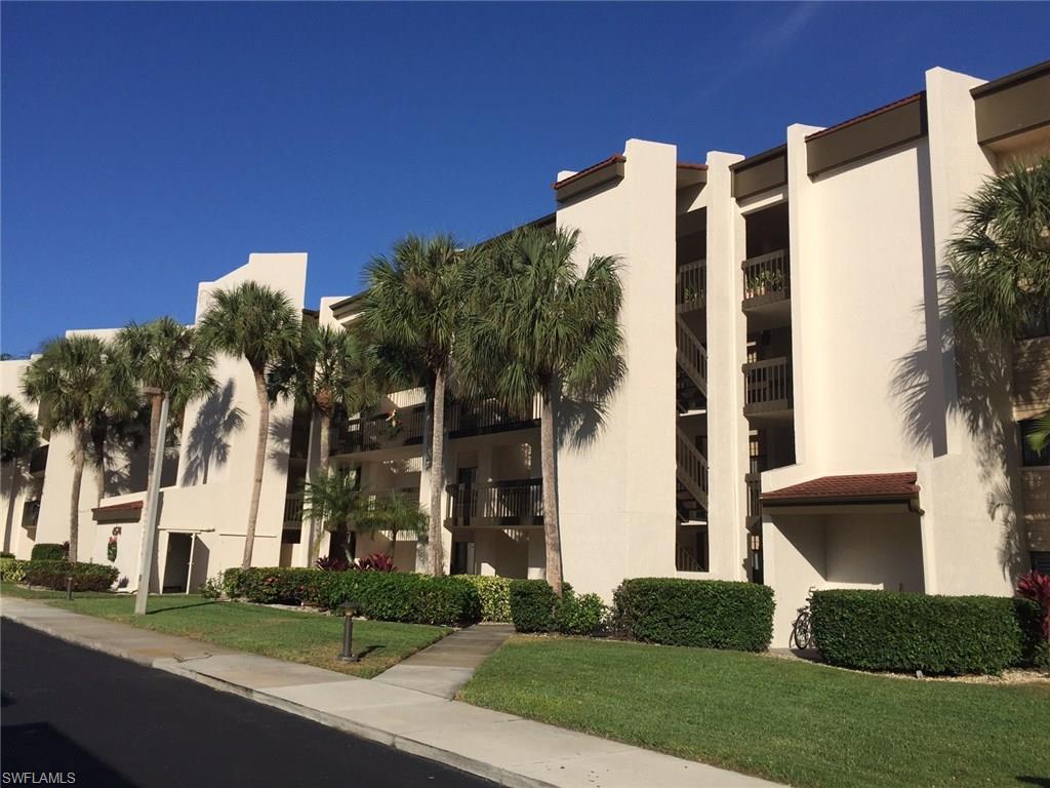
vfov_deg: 48.2
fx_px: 880
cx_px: 525
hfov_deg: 61.7
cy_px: 394
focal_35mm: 29
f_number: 2.2
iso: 32
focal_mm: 4.15
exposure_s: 1/4950
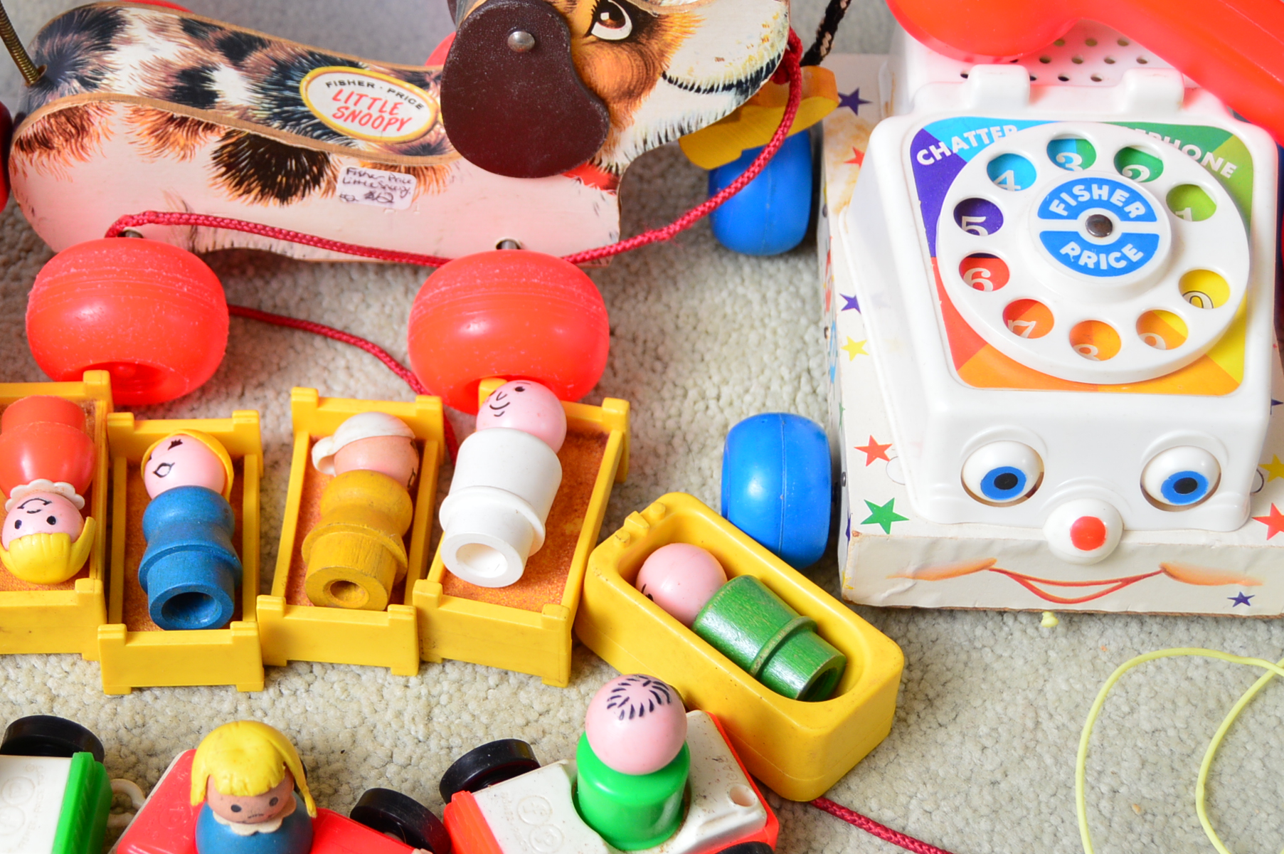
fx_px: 2851
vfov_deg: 17.0
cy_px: 502
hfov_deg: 25.2
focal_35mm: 80
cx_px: 368
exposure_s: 1/200
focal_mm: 32
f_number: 4.5
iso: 200
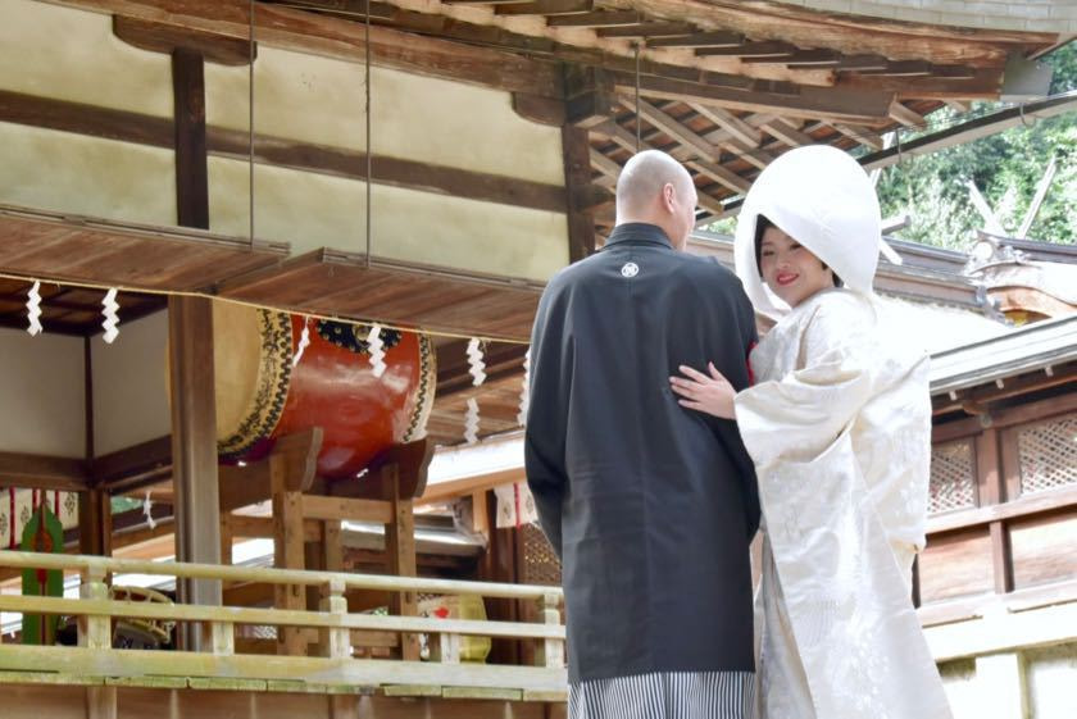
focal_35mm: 100
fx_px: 2993
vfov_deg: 13.7
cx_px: 538
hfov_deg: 20.4
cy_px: 360
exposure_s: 1/60
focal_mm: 100
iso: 4000
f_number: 16
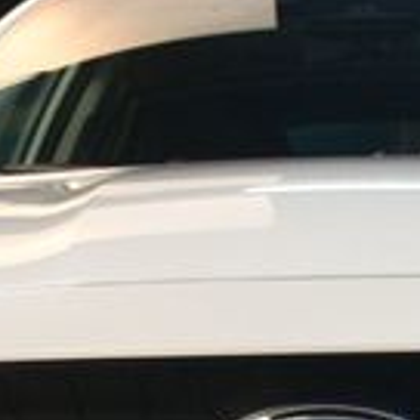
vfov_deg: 12.5
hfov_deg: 12.8
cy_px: 497
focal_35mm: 136
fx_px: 1867
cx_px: 361
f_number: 3.8
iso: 1400
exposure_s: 1/125
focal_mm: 23
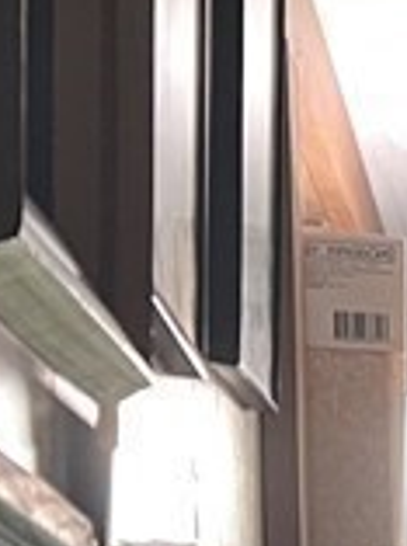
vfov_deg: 11.0
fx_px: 2676
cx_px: 1729
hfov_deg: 6.6
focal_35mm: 170
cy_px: 929
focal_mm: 5.7
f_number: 1.5
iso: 250
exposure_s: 1/60
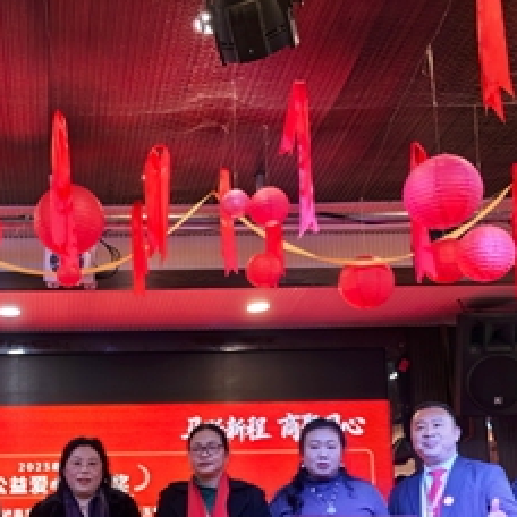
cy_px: 431
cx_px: 88
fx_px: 1132
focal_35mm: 67
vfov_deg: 25.2
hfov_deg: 25.2
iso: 64
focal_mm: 5.52
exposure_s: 1/100
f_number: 1.9
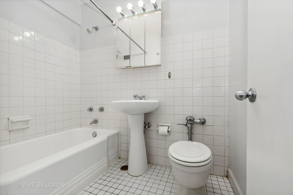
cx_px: 146
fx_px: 122
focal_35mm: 15
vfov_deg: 77.3
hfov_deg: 100.4
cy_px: 98
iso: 250
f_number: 11
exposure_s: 1/10
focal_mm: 15
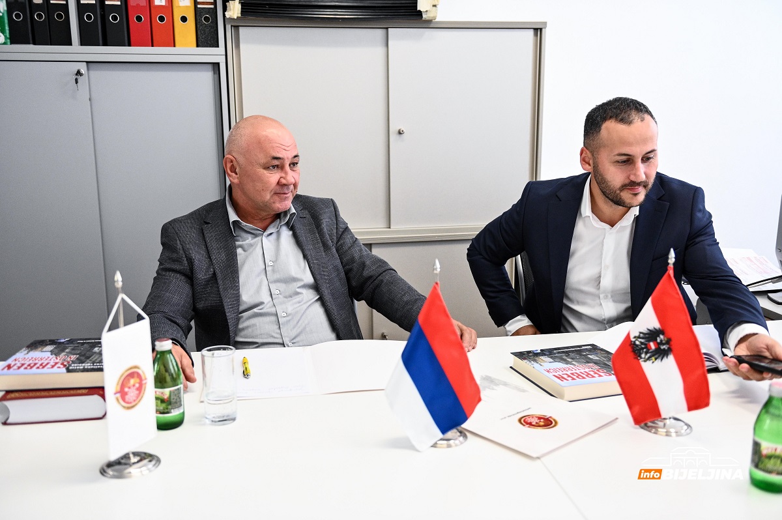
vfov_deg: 38.8
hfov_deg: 55.8
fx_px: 738
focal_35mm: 34
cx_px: 391
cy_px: 260
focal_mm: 34
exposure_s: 1/320
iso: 2500
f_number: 2.8
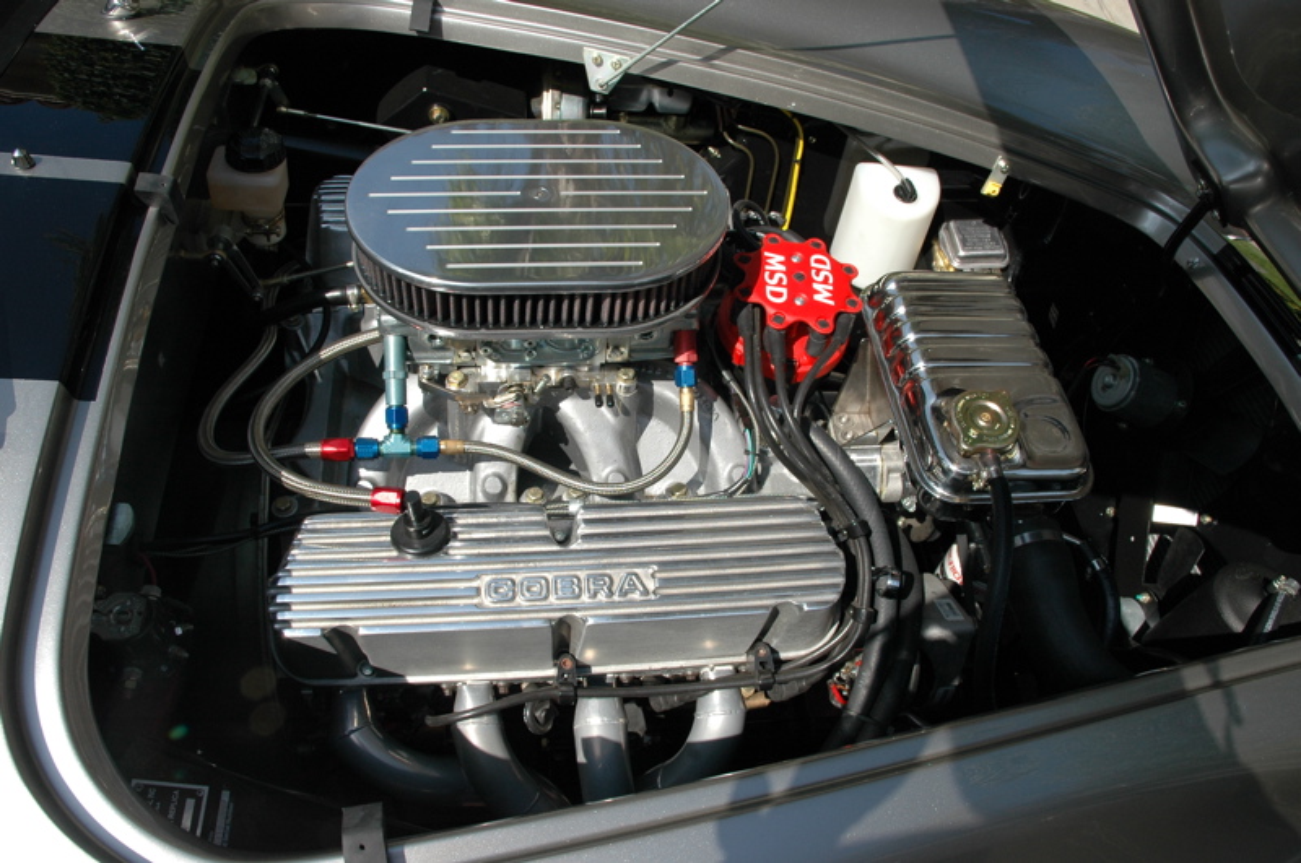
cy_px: 432
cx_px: 650
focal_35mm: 27
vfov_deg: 47.8
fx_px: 974
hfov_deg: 67.5
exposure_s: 1/320
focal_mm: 18
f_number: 9
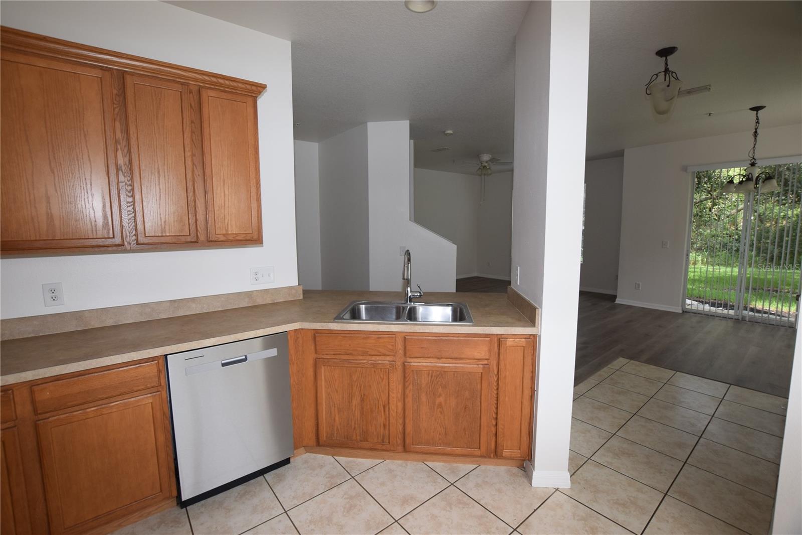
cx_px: 401
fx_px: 334
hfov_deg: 100.4
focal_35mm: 15
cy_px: 268
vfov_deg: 77.3
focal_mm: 10
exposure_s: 1/125
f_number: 5.6
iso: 450
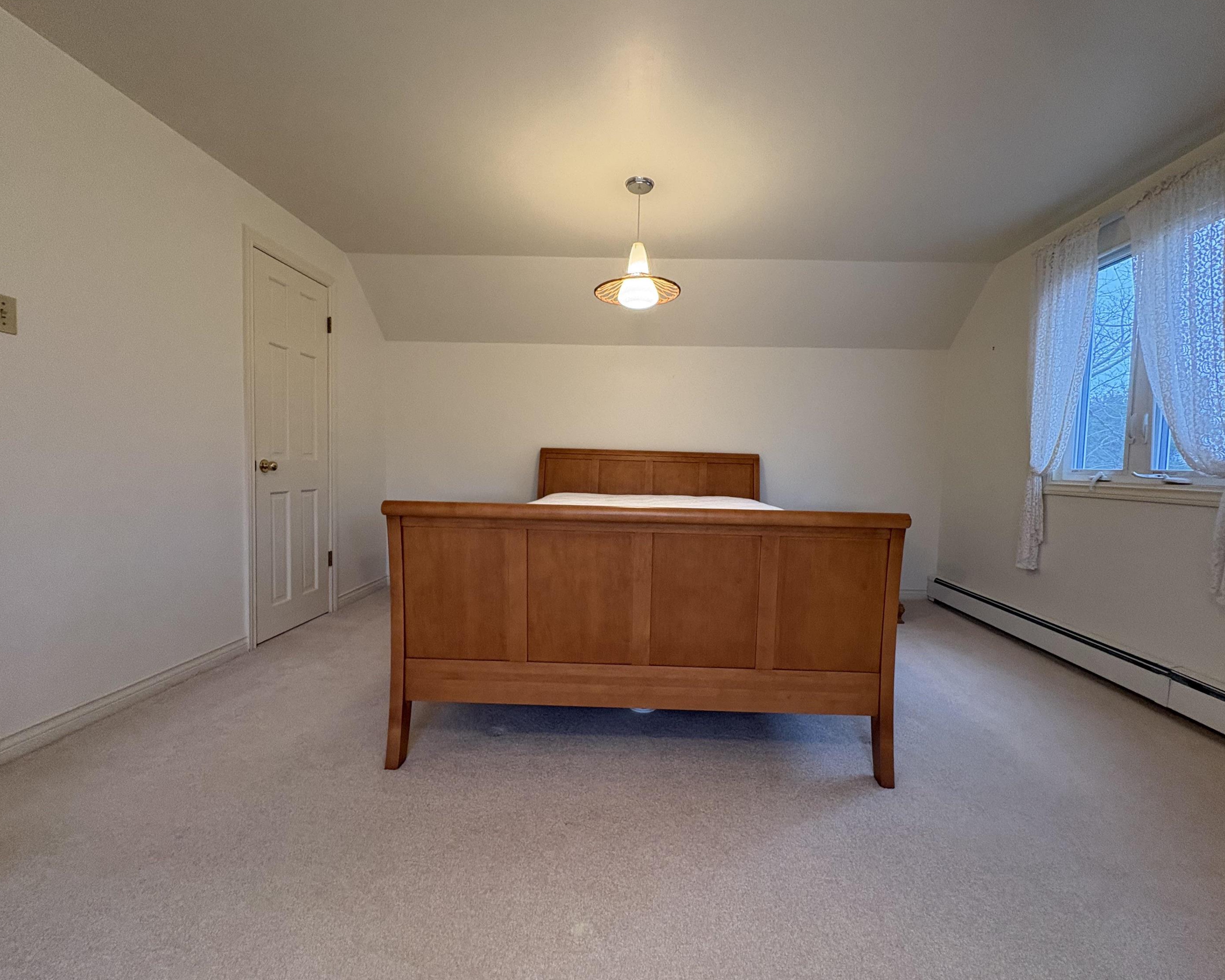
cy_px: 492
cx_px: 639
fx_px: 544
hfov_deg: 96.7
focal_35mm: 15
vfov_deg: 84.0
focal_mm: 2.22
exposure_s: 1/60
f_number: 2.2
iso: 400
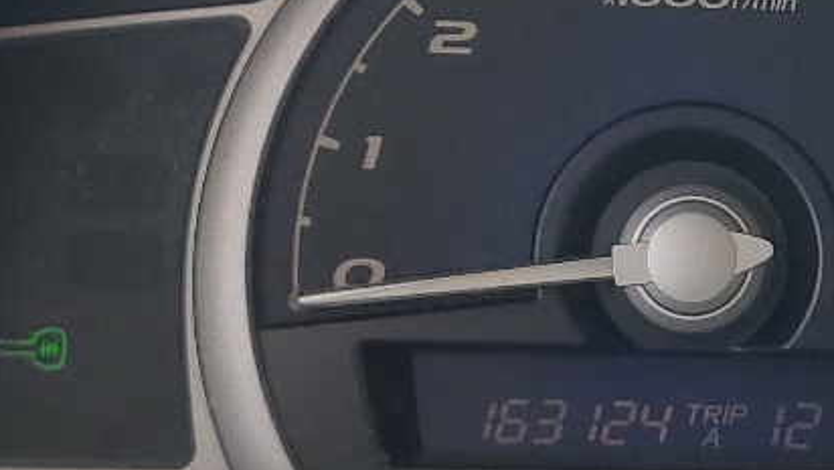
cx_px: 676
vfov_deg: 10.9
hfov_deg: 19.2
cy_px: 8
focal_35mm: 110
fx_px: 2433
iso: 50
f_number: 1.5
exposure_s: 1/588
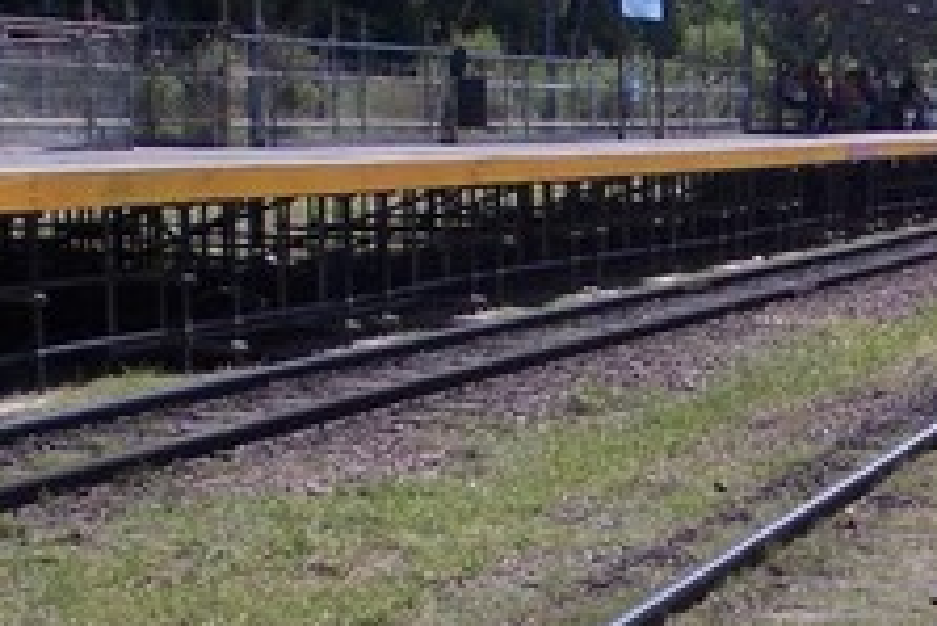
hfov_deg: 19.6
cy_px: 450
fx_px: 2604
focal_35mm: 100
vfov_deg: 13.7
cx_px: 996
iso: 80
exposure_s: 1/400
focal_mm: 4
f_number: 5.4
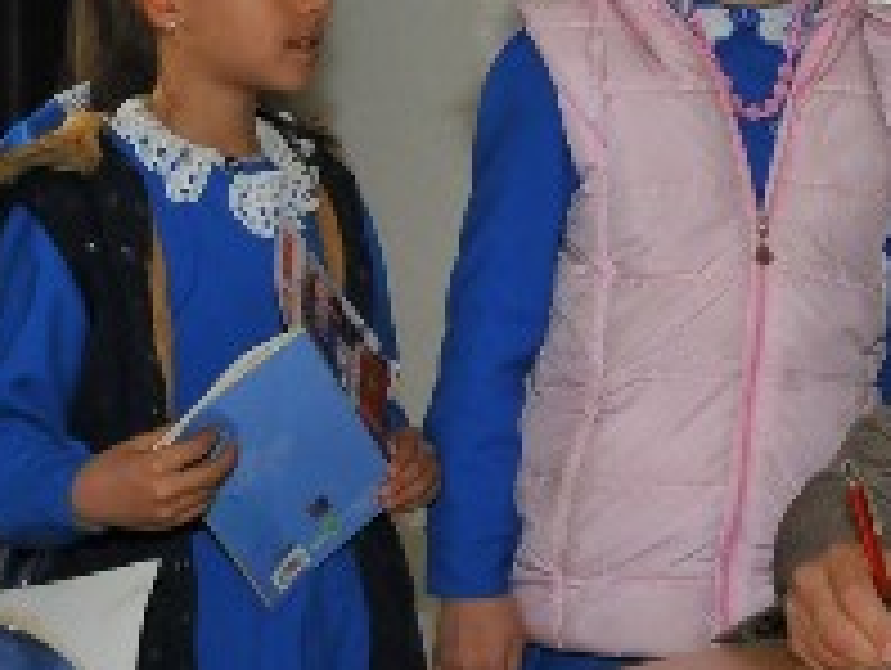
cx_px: 765
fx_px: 2397
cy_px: 308
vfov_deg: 15.9
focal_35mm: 93
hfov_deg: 20.7
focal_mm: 20
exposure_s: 1/60
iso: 800
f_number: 7.1
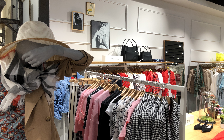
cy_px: 71
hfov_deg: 62.9
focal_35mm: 30
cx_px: 113
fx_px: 183
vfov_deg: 41.8
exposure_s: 1/33
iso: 25
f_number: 1.8
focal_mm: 4
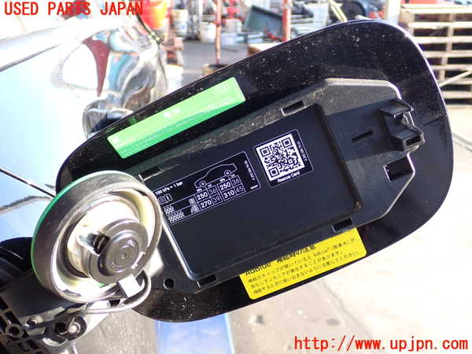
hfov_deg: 45.8
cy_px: 177
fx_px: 559
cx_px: 236
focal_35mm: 41
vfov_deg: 35.1
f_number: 2.8
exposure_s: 1/125
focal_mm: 7.31
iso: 200
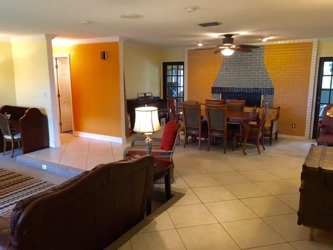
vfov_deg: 48.2
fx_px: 279
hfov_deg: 61.7
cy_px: 125
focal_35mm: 29
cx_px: 166
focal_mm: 4.15
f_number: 2.2
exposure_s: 1/30
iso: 200
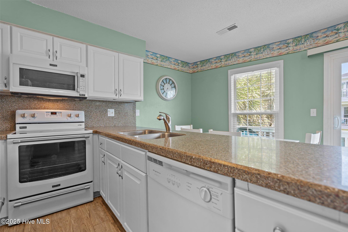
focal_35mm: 16
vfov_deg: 73.7
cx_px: 174
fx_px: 155
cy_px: 116
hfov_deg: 96.7
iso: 400
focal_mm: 16
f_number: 4
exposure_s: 1/15
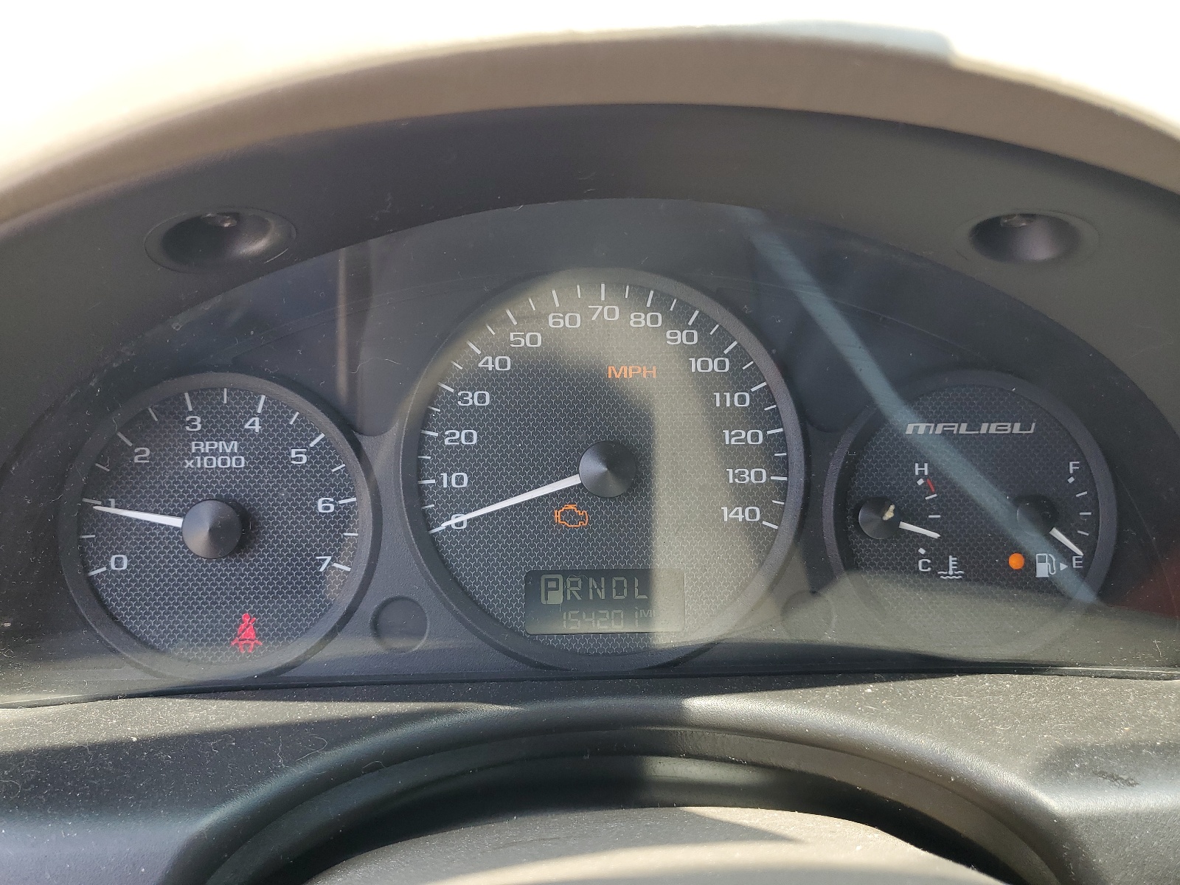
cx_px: 590
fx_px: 886
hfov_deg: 67.3
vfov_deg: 53.1
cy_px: 442
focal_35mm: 26
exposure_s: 1/270
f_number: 1.5
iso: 50
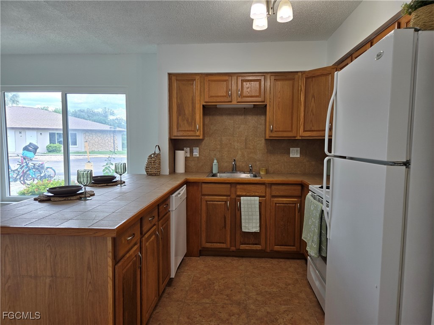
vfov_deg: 58.9
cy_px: 162
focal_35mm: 23
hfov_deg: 73.9
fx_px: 288
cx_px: 217
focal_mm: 5.4
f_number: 1.8
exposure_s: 1/120
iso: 50
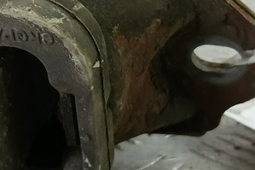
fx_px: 580
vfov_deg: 16.6
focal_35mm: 82
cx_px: 14
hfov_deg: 23.9
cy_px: 48
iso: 203
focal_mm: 4.11
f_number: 1.6
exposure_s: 1/50
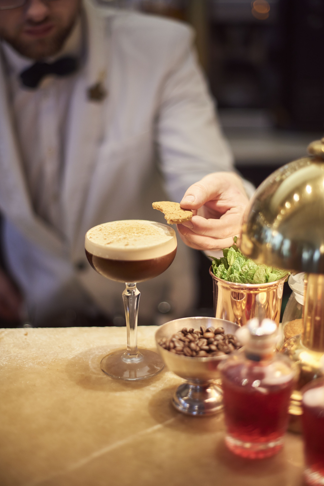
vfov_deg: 36.8
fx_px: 728
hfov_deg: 25.1
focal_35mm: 54
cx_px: 175
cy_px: 226
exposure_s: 1/250
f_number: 1.4
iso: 500
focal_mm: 50
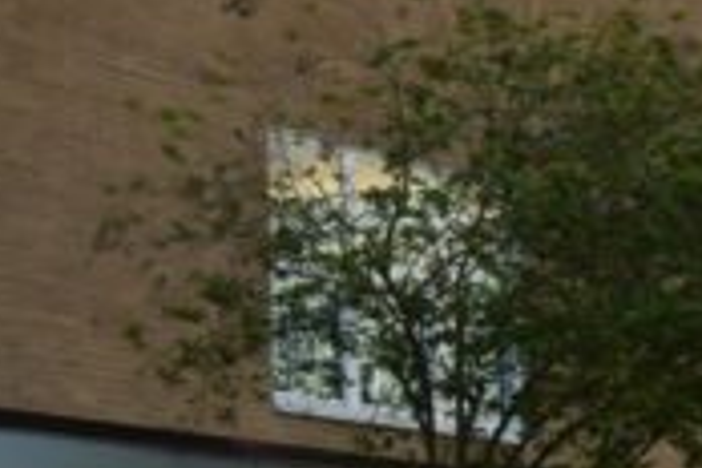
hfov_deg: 10.5
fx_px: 3607
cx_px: 1259
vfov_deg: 7.3
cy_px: 666
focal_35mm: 185
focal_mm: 28
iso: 400
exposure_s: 1/125
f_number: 5.6
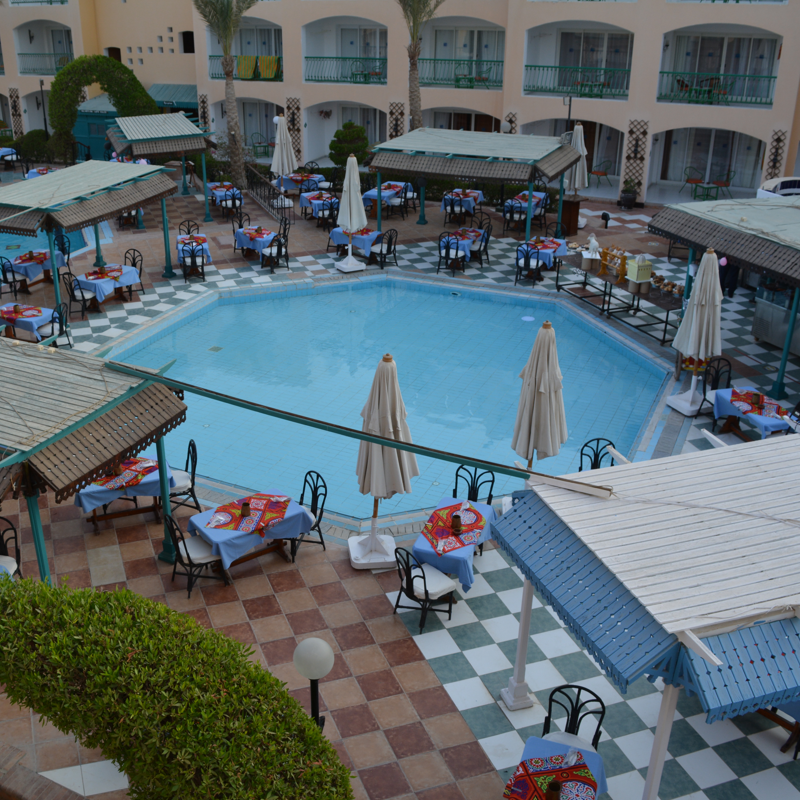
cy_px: 400
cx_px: 281
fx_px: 915
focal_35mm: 35
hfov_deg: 46.6
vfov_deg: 47.2
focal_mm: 18
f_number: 6.3
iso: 200
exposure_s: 1/160
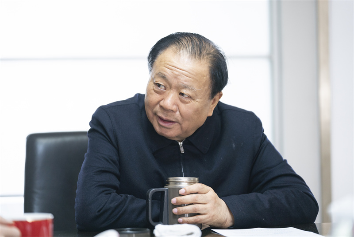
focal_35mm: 124
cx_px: 177
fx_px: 1220
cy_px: 118
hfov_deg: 16.5
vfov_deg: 11.1
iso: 500
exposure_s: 1/125
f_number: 2.8
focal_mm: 124
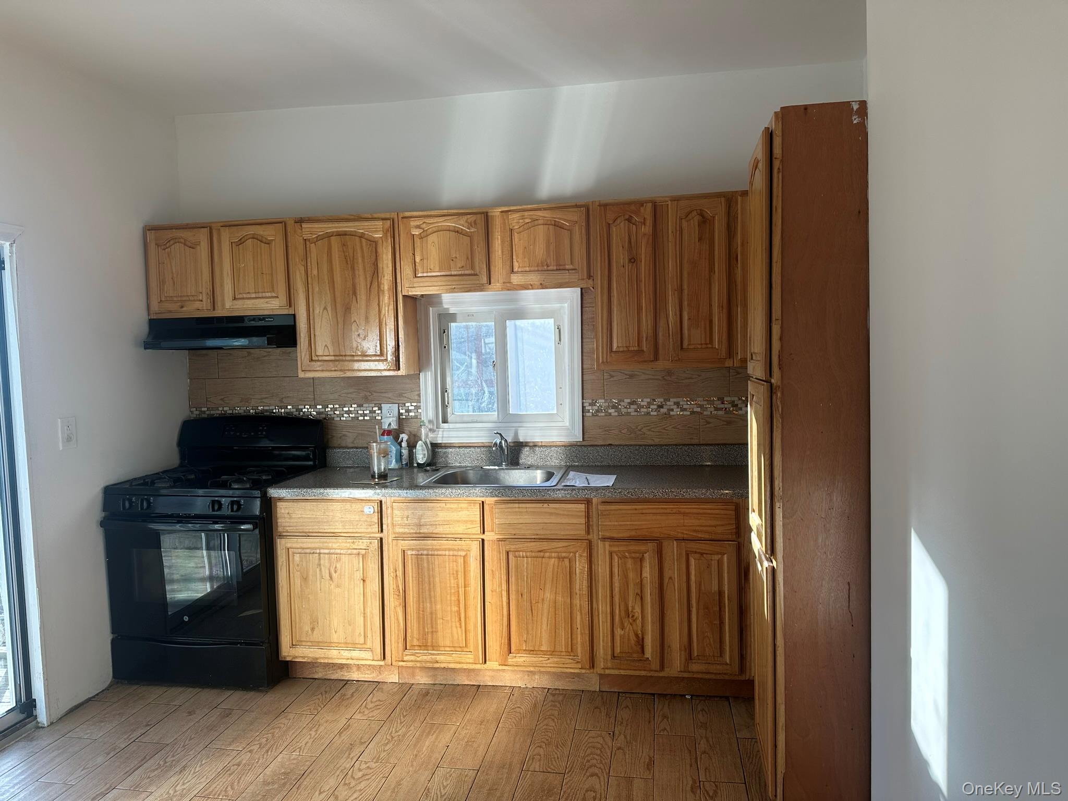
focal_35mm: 24
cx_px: 534
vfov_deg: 56.8
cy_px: 400
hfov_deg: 71.6
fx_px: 740
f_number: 1.78
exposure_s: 1/390
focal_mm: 6.86
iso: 80
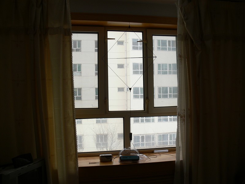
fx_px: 248
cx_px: 122
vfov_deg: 40.7
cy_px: 92
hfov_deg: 52.6
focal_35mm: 35
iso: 80
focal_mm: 7.4
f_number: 5
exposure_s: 1/100
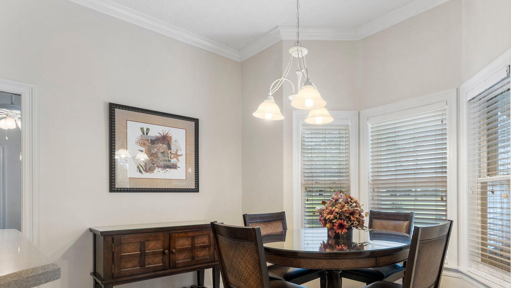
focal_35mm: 22
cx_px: 335
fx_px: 300
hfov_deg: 78.6
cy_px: 193
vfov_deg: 50.3
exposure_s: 1/15
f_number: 8
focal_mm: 15.8
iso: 640
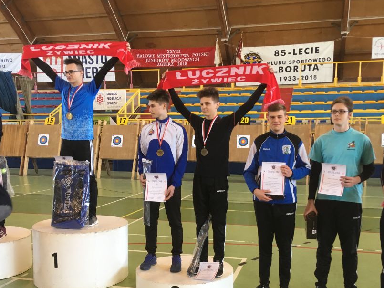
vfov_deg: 35.7
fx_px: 444
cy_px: 187
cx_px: 200
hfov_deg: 46.8
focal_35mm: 40
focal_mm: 4.15
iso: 40
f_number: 2.2
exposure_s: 1/33
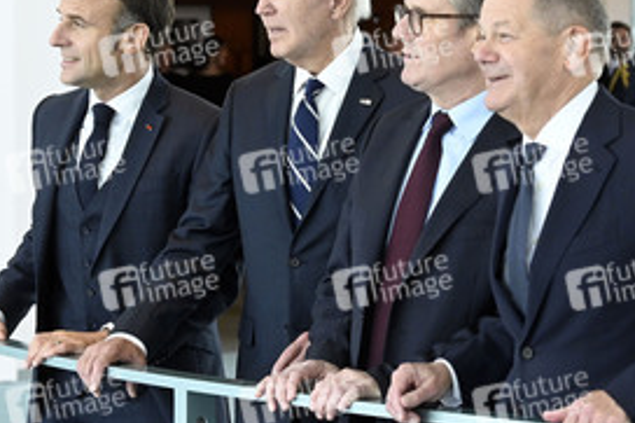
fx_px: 2397
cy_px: 224
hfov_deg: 15.1
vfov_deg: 10.1
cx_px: 330
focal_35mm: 136
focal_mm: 82
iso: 4000
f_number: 5.6
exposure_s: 1/640
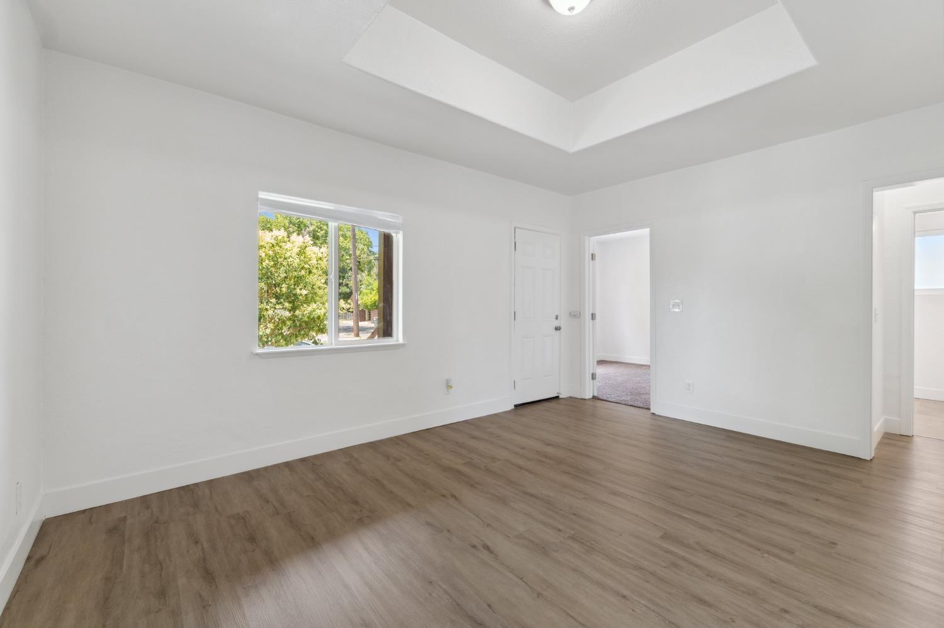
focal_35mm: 15
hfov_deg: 100.4
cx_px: 472
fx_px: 393
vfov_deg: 77.3
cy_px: 314
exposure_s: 1/5
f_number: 8
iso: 100
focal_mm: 10
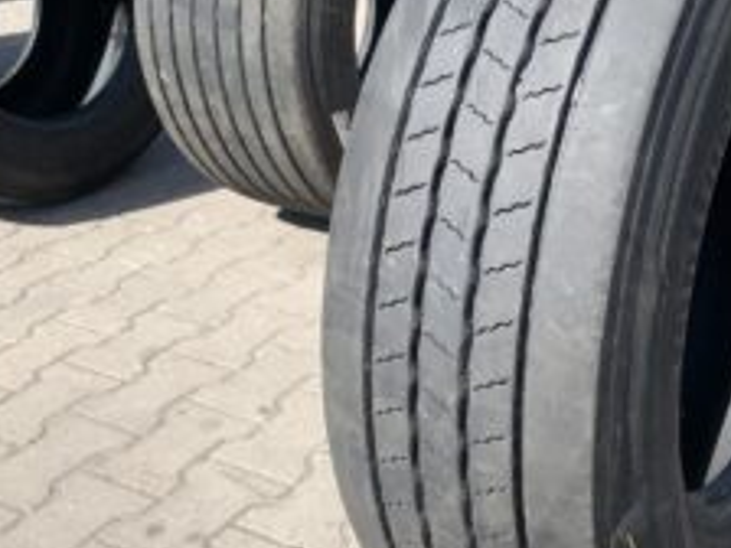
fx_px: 1056
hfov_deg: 37.1
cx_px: 561
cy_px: 240
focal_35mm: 50
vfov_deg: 29.1
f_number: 1.8
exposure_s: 1/1136
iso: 25
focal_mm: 4.25
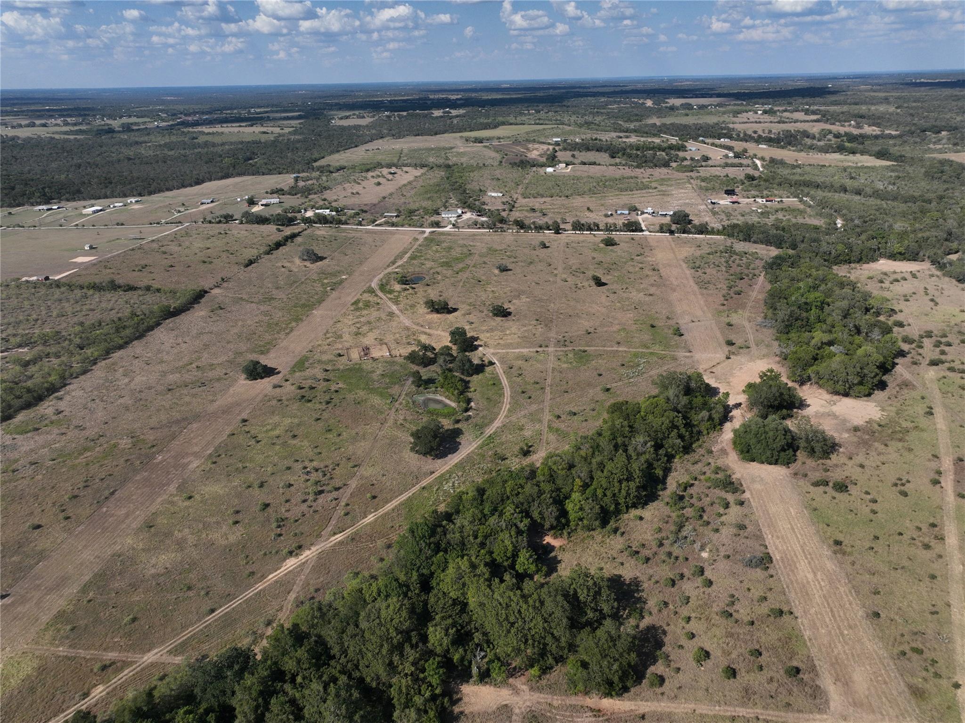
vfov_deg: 56.8
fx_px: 669
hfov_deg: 71.6
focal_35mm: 24
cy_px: 362
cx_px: 482
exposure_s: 1/3200
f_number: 2.8
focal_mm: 12.29
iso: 110
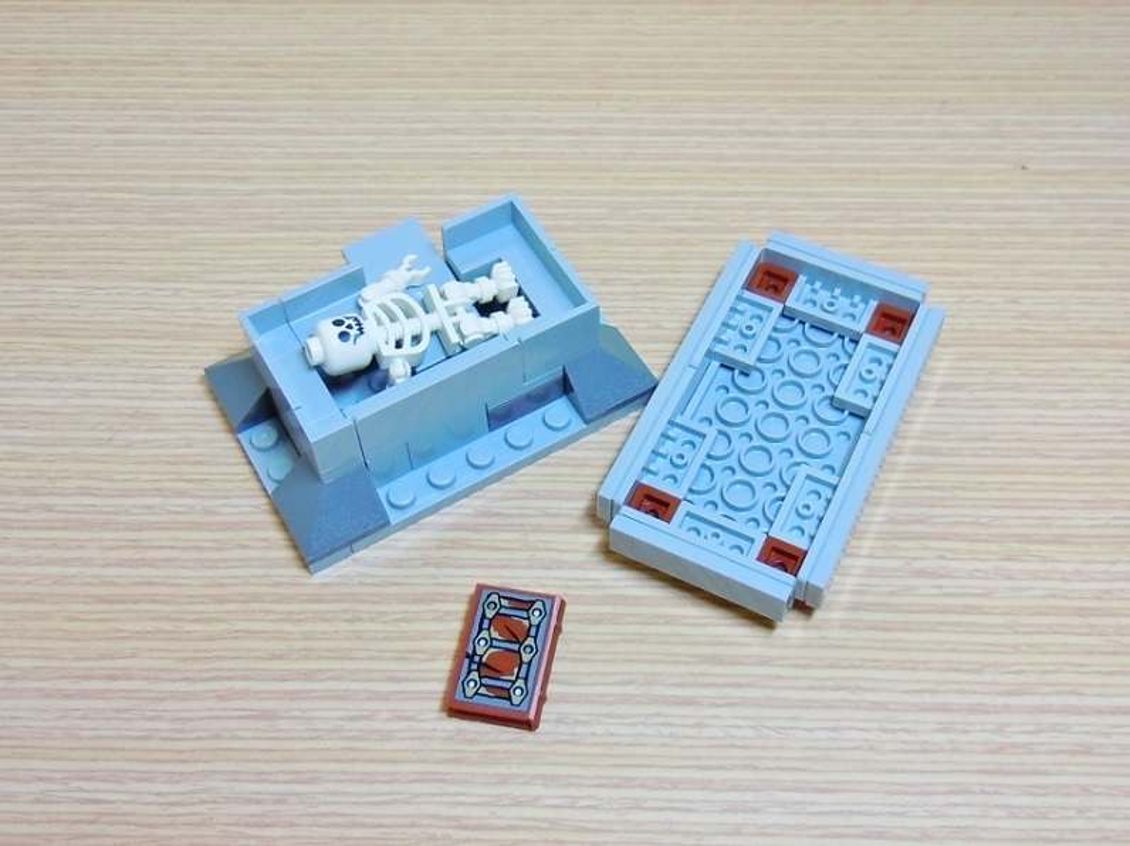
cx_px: 565
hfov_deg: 60.0
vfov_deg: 46.8
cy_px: 423
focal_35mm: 30
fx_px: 979
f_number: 3.5
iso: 100
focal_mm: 5.4
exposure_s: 1/15
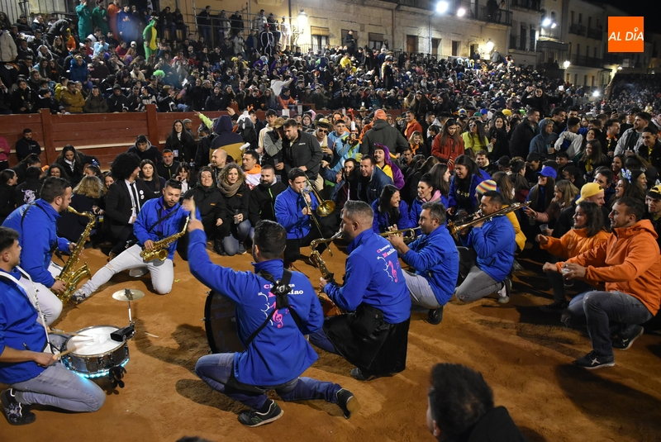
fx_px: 496
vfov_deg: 48.0
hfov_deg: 67.3
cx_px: 330
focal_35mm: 27
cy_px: 221
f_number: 3.5
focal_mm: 18
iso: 2200
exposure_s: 1/60
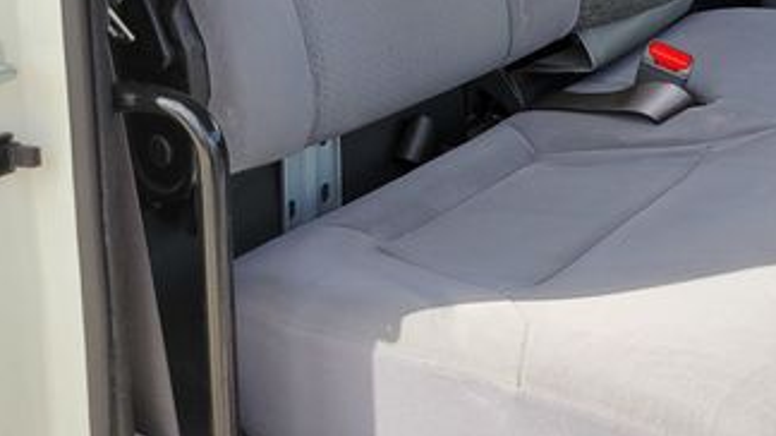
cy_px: -60
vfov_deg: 20.3
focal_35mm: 56
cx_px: 687
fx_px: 1152
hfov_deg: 35.2
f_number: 1.8
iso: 40
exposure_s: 1/614
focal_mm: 5.4
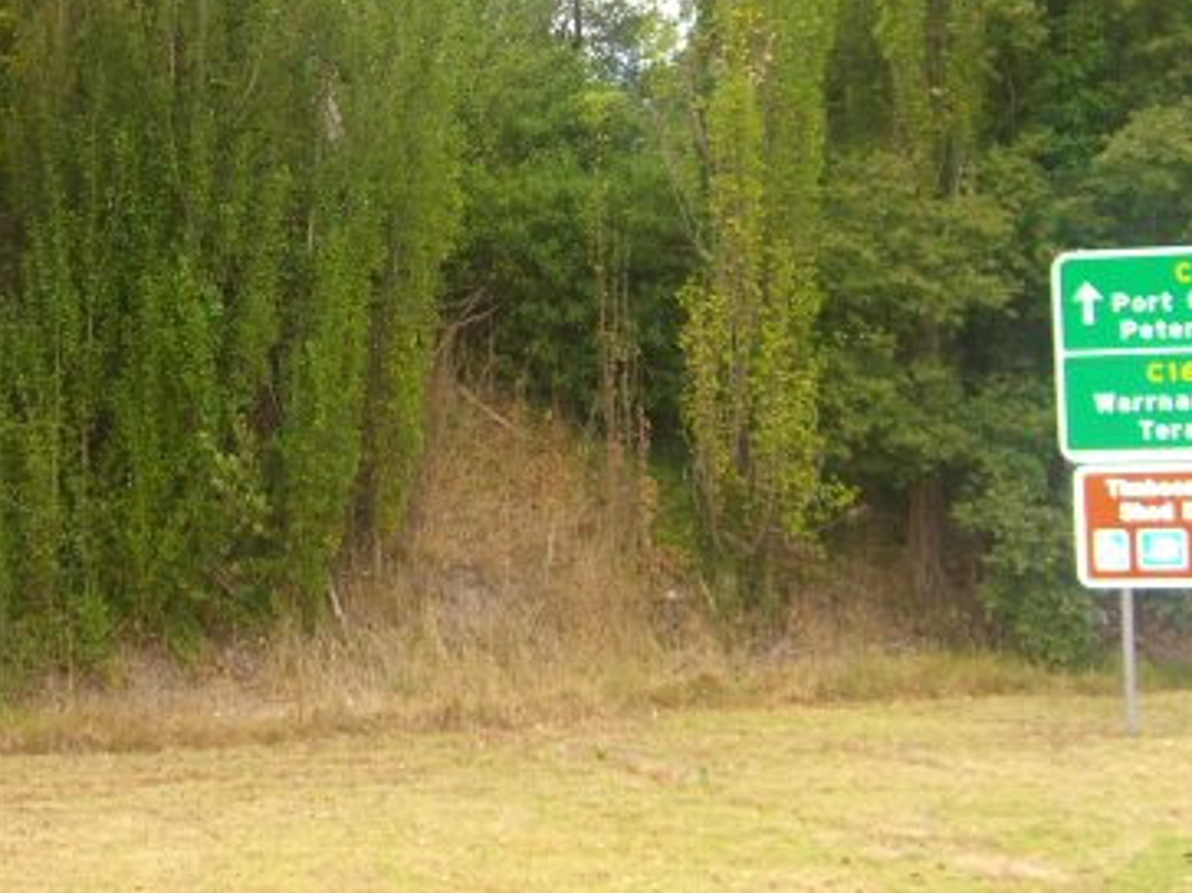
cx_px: 342
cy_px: 112
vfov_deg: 21.5
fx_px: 2306
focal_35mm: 67
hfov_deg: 28.7
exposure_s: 1/160
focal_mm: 7.9
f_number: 2.8
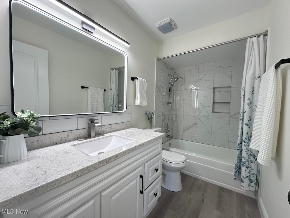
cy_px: 109
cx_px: 145
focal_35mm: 14
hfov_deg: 102.1
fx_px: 117
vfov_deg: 85.7
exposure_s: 1/120
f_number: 2.2
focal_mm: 2.22
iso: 200
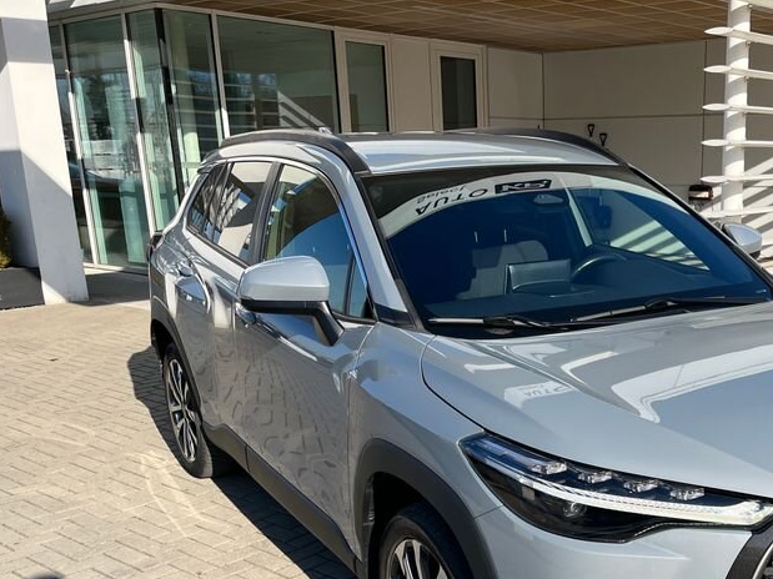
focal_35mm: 43
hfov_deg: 42.3
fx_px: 960
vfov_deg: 32.7
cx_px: 594
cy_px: 463
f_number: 1.6
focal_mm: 5.1
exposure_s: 1/2632
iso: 50
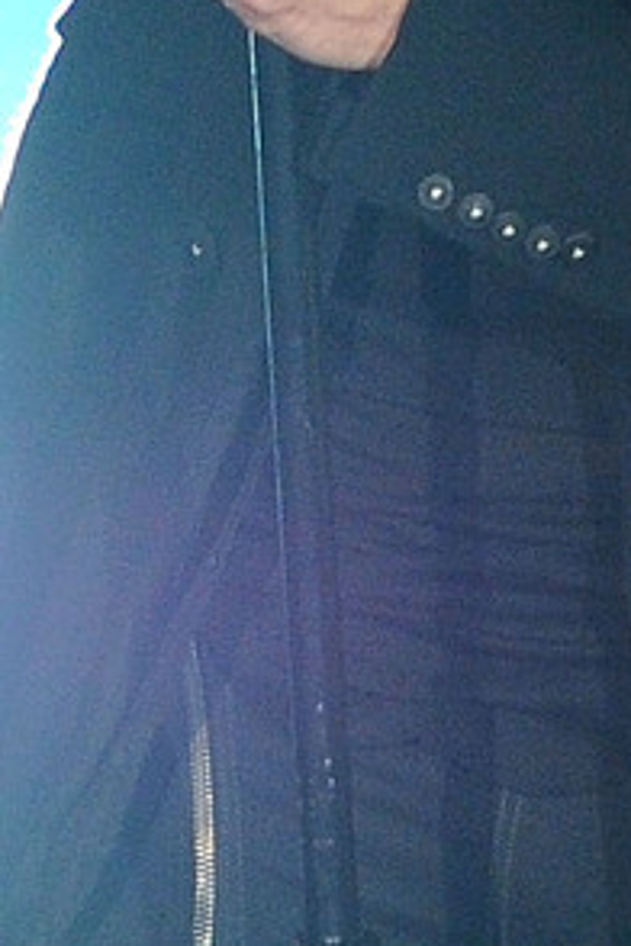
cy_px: 730
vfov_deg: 2.7
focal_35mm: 751
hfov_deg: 1.8
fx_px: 19743
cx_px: 522
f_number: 4.5
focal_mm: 150
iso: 1600
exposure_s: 1/320
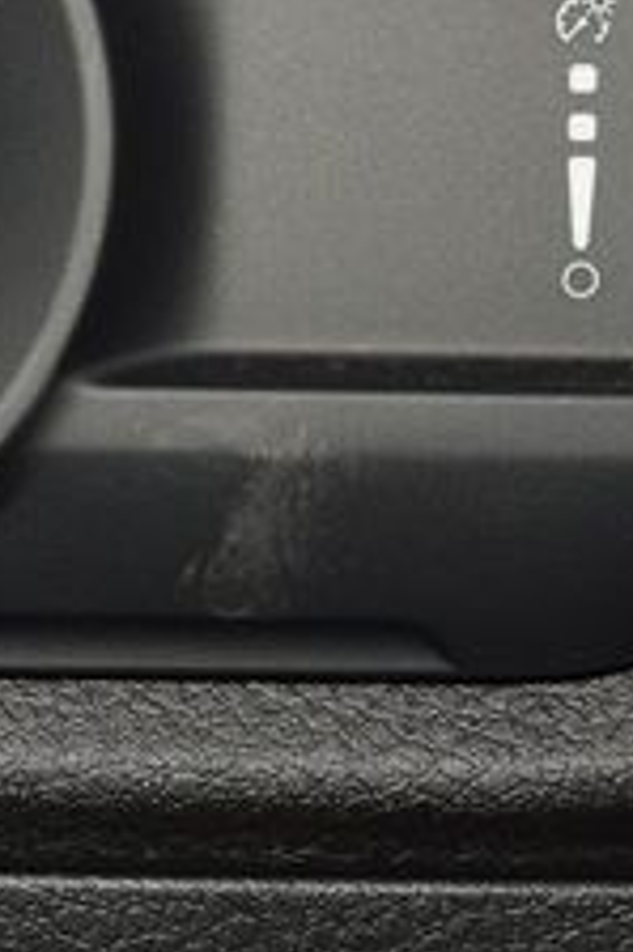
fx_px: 5204
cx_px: -30
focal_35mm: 197
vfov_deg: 10.4
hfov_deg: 6.9
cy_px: 223
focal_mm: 46
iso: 100
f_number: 8
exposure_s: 1/60
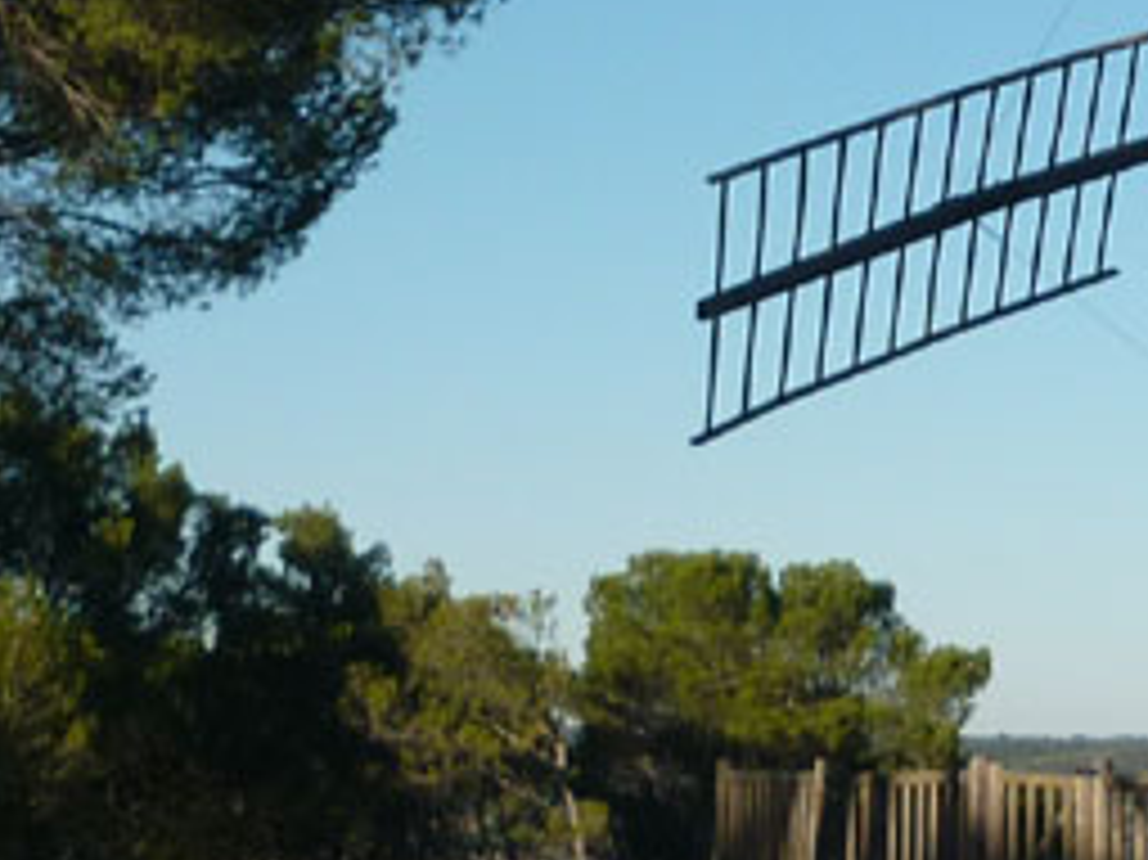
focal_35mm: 135
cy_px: -5
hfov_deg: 14.5
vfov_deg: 10.9
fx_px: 4475
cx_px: 968
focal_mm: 5.5
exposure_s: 1/200
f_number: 8
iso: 80
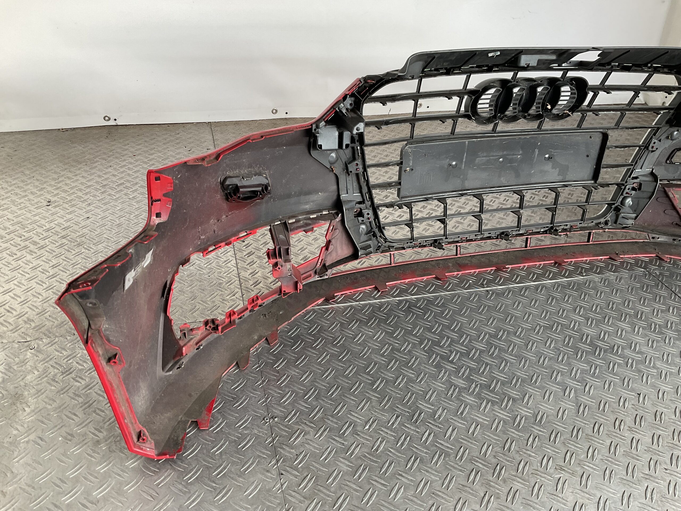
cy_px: 256
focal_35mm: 29
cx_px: 340
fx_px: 571
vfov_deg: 48.2
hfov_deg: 61.7
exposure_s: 1/100
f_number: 1.8
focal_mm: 3
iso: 32
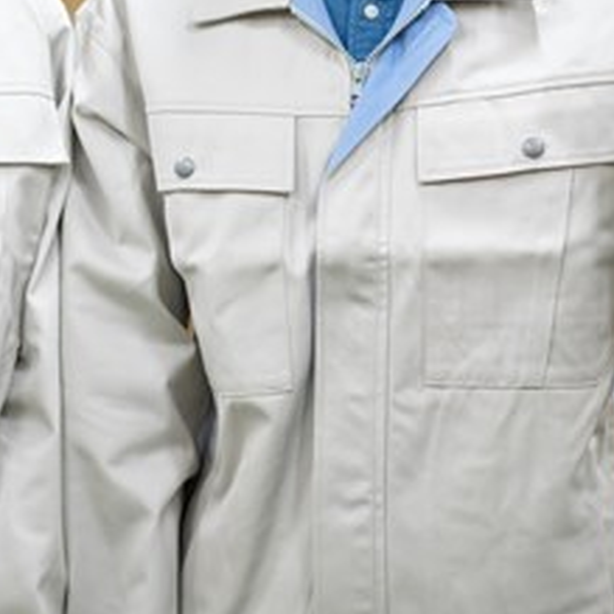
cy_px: 56
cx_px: 81
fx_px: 3090
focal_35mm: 154
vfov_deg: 11.3
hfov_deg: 11.3
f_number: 1.8
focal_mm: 55
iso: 400
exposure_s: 1/200
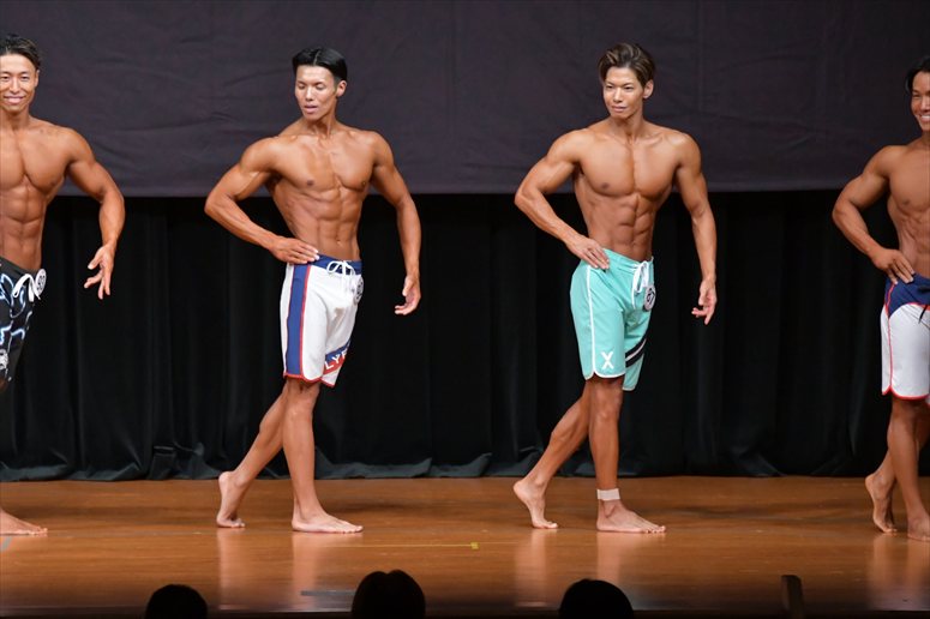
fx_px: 6584
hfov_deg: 8.1
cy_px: 310
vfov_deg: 5.4
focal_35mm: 255
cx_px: 465
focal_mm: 170
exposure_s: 1/400
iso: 5000
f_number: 5.6
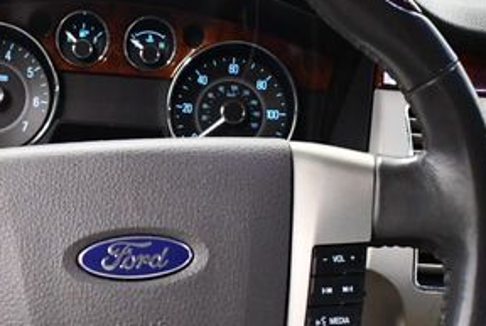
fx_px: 1082
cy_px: 256
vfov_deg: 17.0
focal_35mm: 80
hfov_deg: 25.0
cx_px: 116
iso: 3200
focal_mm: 18
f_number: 3.5
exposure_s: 1/100
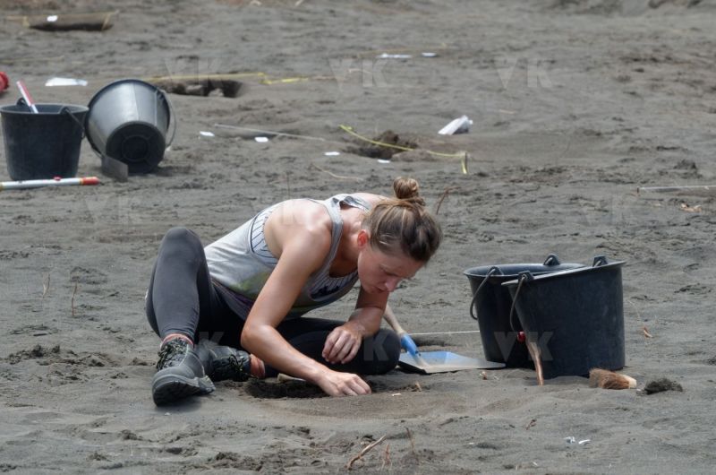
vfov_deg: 5.9
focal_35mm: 232
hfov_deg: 8.9
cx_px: 358
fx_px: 4615
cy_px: 238
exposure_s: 1/250
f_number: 8
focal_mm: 155
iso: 250
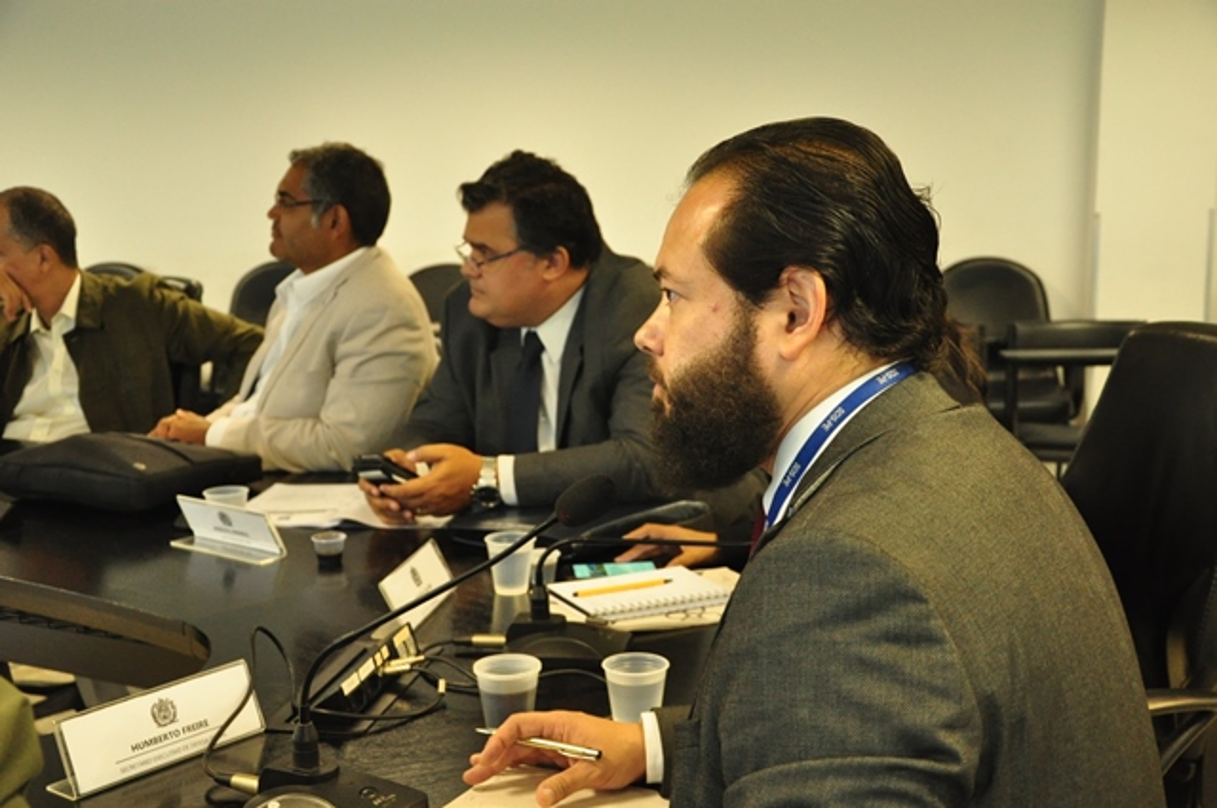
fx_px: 2026
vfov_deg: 22.6
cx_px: 608
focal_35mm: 60
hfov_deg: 33.4
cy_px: 404
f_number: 5
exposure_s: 1/60
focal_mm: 40
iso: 1600
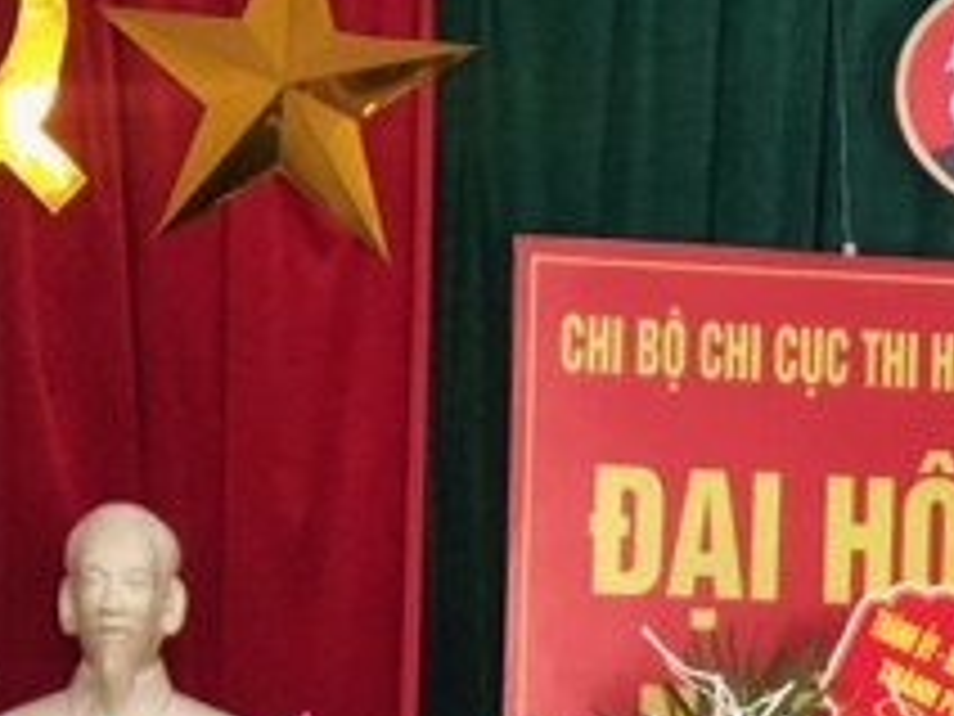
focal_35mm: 172
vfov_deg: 8.5
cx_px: 900
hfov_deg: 11.4
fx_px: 4740
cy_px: 928
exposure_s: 1/30
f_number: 2.8
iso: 400
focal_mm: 6.6
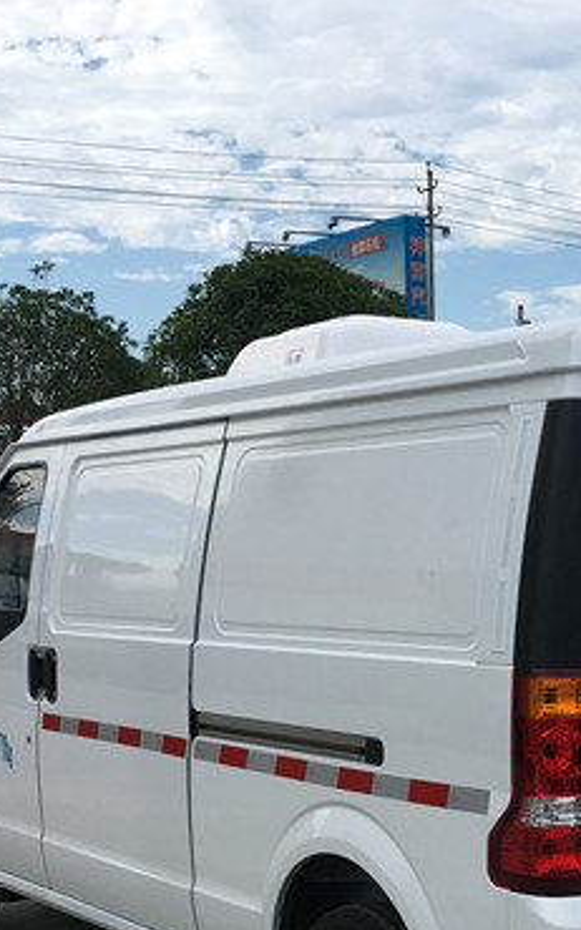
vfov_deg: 28.0
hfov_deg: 17.8
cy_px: 750
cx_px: 511
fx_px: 1826
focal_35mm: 72
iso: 25
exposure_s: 1/1637
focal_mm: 4.15
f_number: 2.2
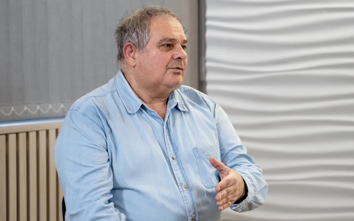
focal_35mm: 133
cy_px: 112
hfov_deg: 15.7
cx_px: 177
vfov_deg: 9.9
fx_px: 1283
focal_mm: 87
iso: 800
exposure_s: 1/250
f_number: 4
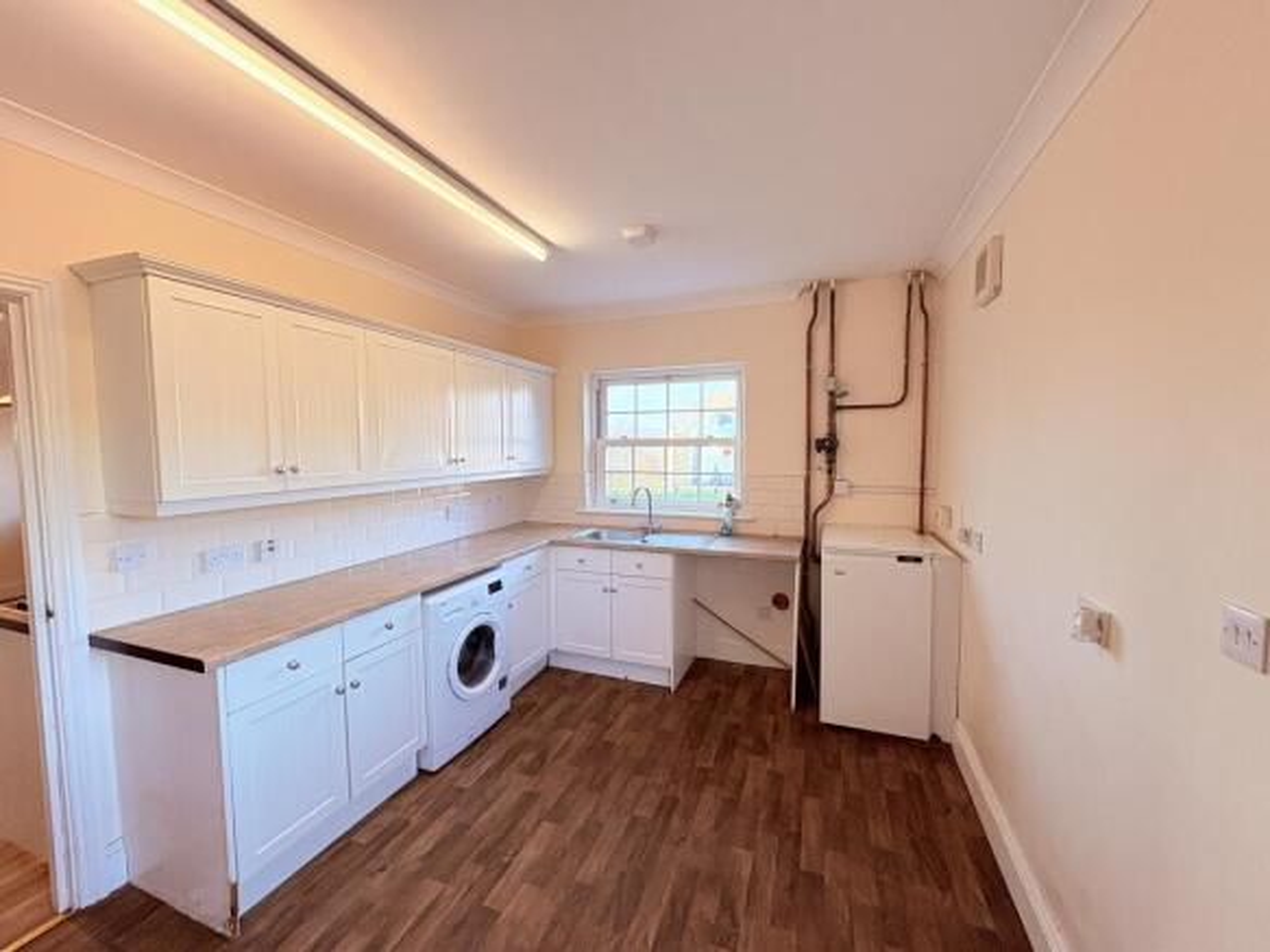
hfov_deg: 102.1
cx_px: 635
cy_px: 476
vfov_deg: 85.7
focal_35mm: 14
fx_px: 514
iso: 160
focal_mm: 2.22
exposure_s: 1/100
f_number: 2.2
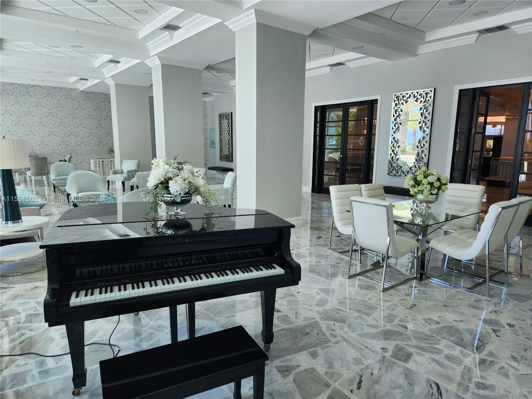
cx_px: 266
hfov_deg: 73.9
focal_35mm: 23
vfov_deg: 58.9
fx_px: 353
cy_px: 200
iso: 64
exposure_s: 1/180
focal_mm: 5.4
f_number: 1.8
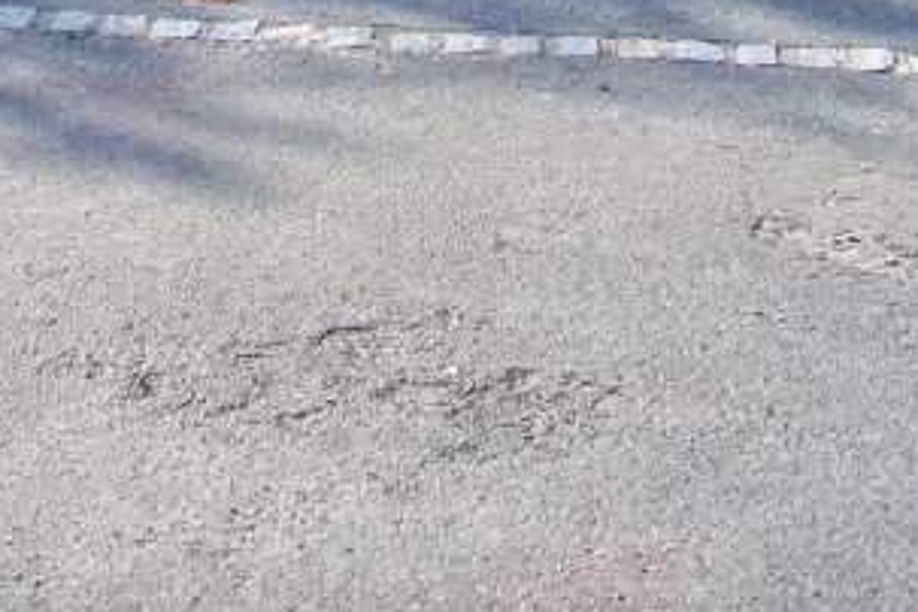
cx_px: 36
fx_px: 2958
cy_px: -542
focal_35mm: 116
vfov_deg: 10.9
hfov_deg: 17.3
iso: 80
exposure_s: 1/320
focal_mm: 5.85
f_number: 2.8
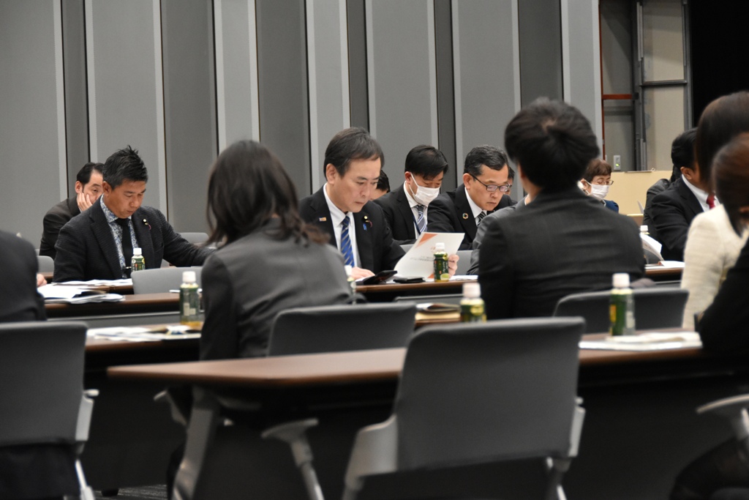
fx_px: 2965
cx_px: 374
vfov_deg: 9.6
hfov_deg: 14.4
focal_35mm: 142
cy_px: 250
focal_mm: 95
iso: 2500
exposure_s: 1/125
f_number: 5.6
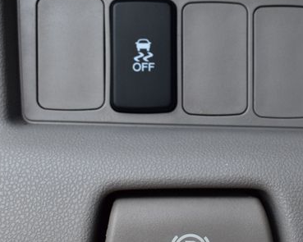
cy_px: 136
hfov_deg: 22.9
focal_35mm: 83
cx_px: 213
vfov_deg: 18.5
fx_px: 744
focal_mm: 34
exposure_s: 1/30
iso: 400
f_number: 7.1
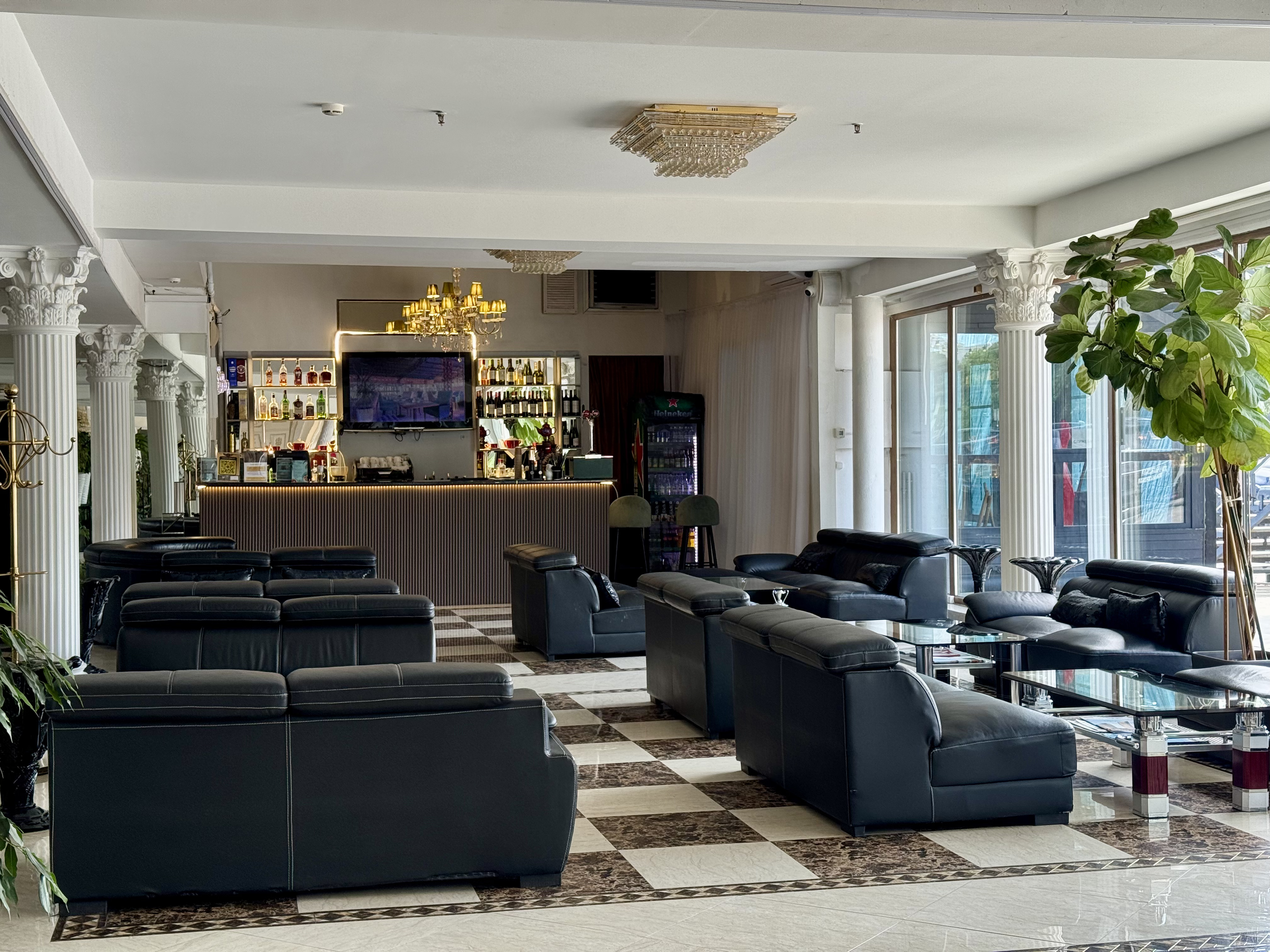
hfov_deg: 39.7
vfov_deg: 30.3
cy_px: 476
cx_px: 635
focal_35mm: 48
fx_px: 1761
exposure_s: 1/170
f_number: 1.78
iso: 80
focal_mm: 6.76
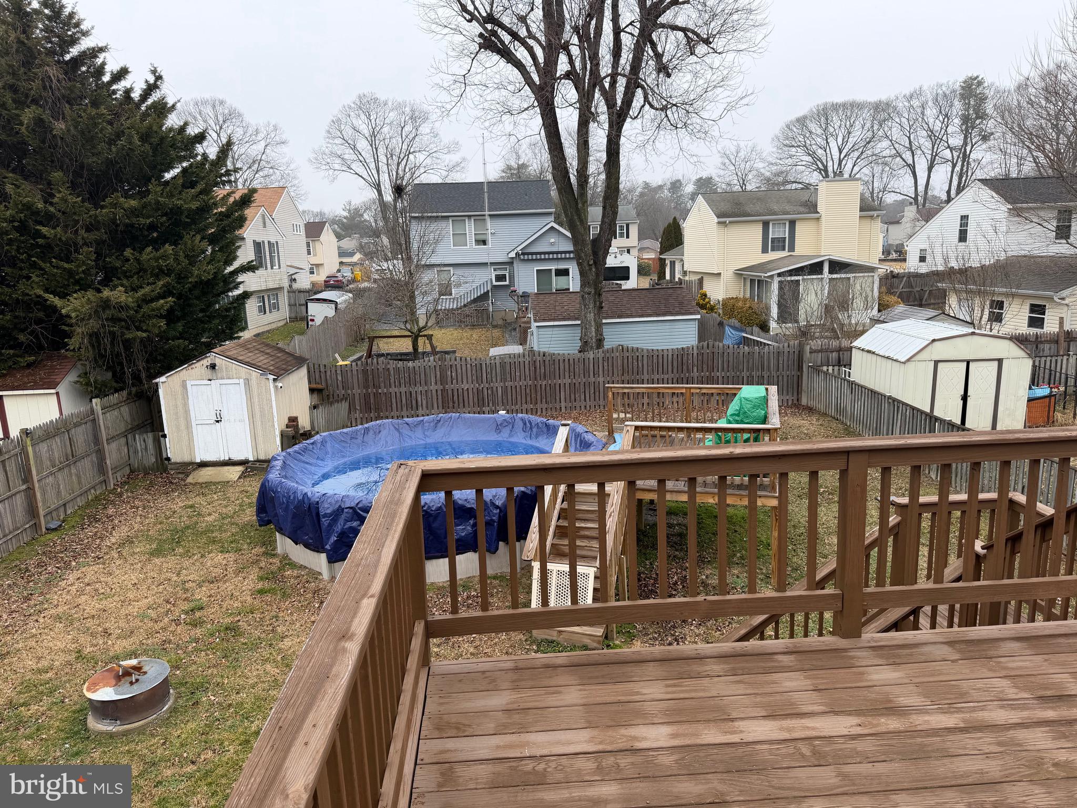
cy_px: 404
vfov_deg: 56.8
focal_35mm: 24
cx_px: 538
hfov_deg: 71.6
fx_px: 747
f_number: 1.78
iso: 80
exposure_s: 1/1075
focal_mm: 6.76
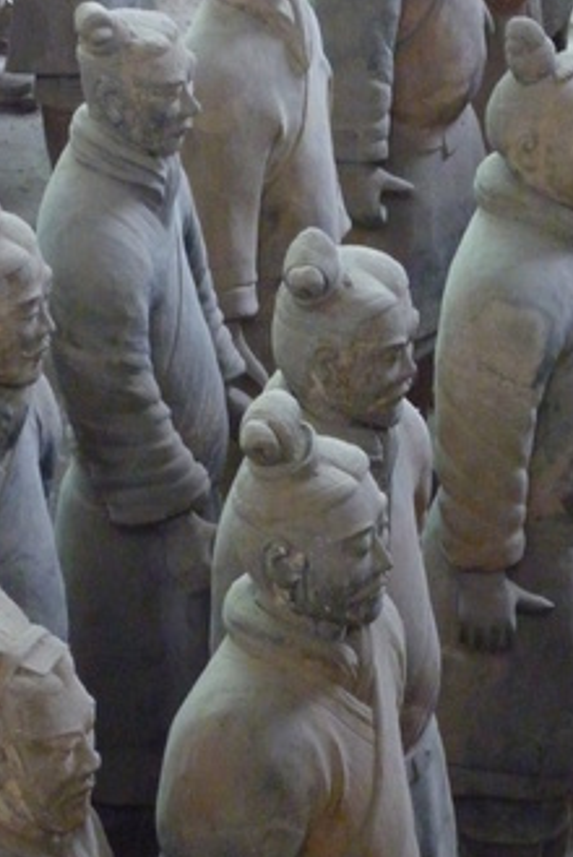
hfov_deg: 6.9
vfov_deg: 10.3
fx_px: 4765
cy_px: 372
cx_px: 341
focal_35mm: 200
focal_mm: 22
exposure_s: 1/8
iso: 800
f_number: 5.9
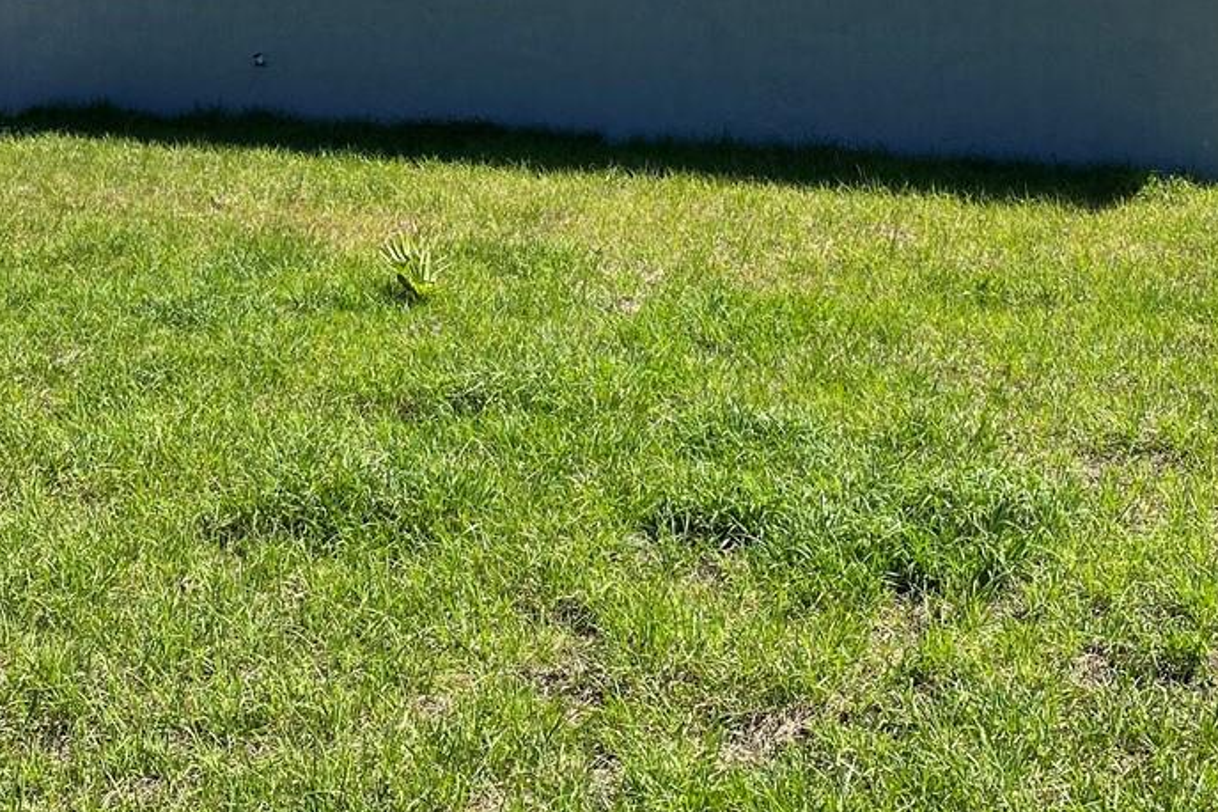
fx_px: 2131
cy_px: -48
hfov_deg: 31.8
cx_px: 475
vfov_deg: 20.7
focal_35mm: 63
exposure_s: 1/2066
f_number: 1.8
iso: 32
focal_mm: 4.25
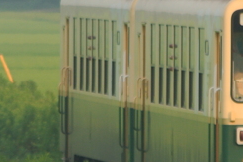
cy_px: 129
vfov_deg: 0.6
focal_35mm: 2206
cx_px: 134
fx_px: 14899
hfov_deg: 0.9
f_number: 5
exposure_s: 1/160
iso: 100
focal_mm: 195
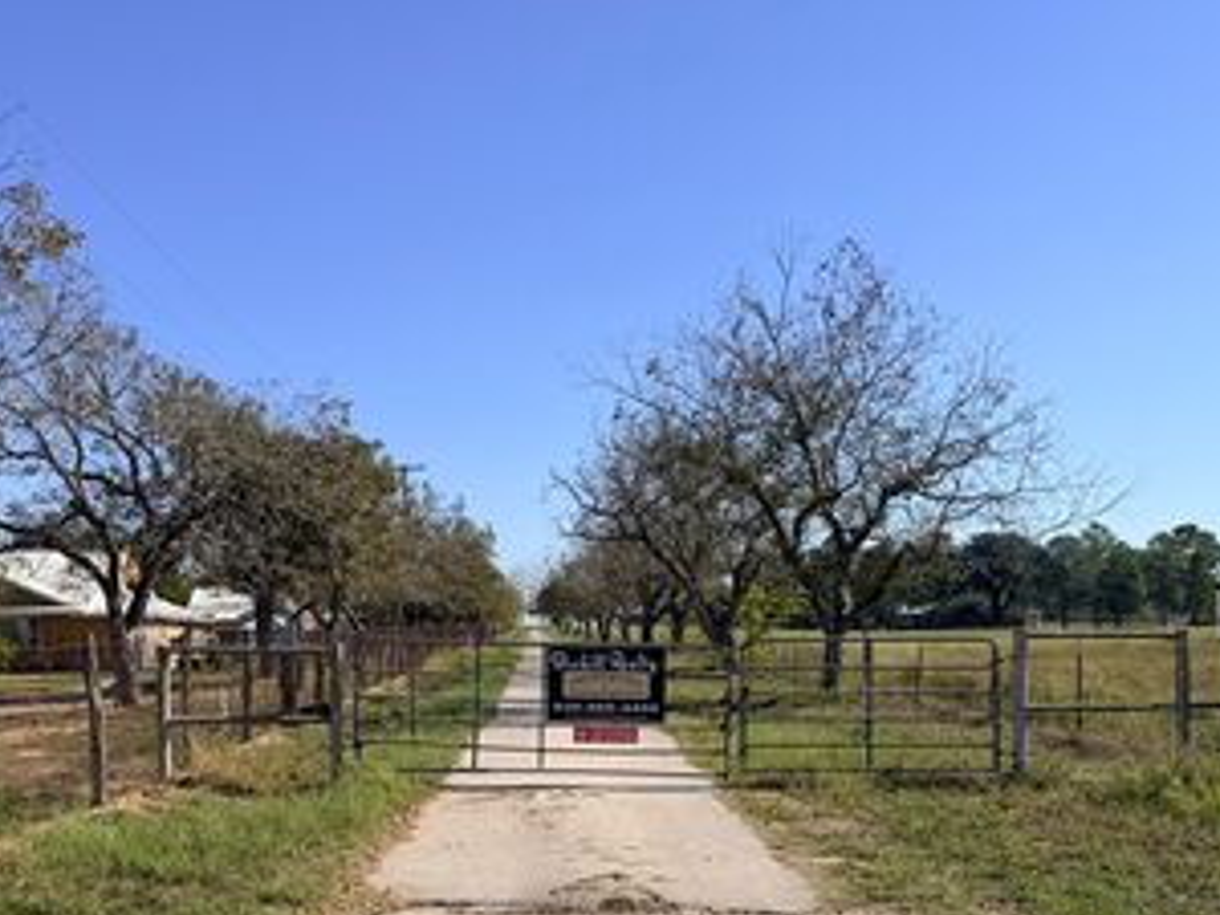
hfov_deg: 46.6
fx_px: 1410
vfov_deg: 35.2
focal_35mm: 40
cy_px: 685
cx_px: 492
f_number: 1.78
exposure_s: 1/6711
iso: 80
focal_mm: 6.76
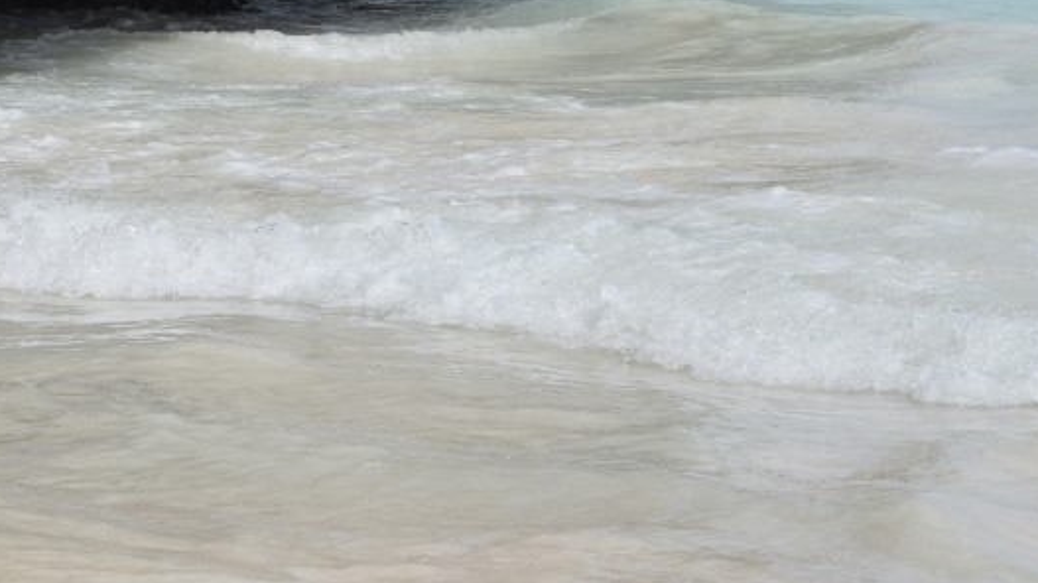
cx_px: 85
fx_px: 4623
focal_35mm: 168
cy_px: 59
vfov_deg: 7.2
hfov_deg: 12.7
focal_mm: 55
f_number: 8
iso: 200
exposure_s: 1/1000
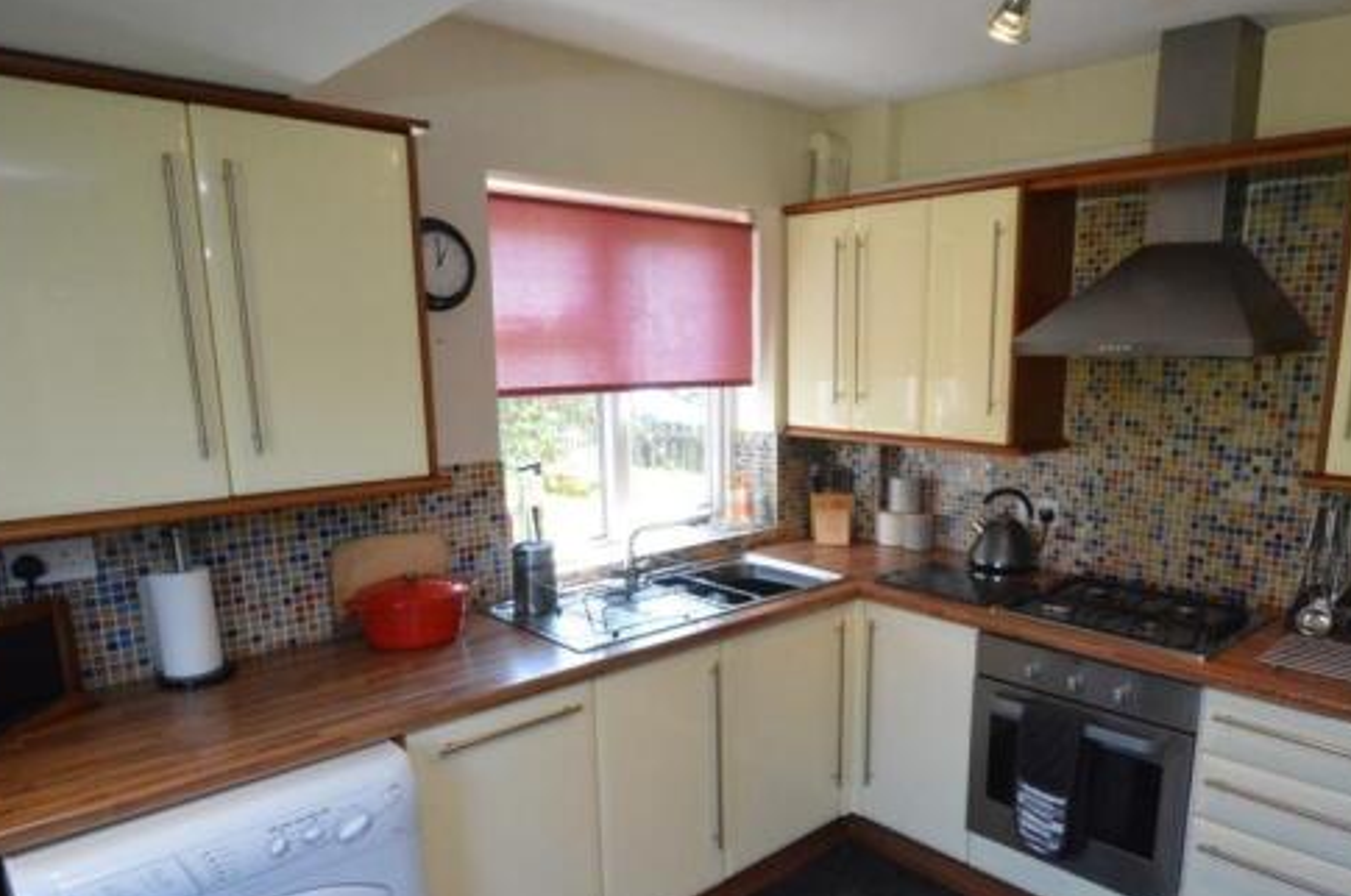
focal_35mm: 23
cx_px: 786
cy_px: 543
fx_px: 875
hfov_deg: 74.8
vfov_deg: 53.9
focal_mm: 11.5
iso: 2800
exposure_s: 1/20
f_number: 22
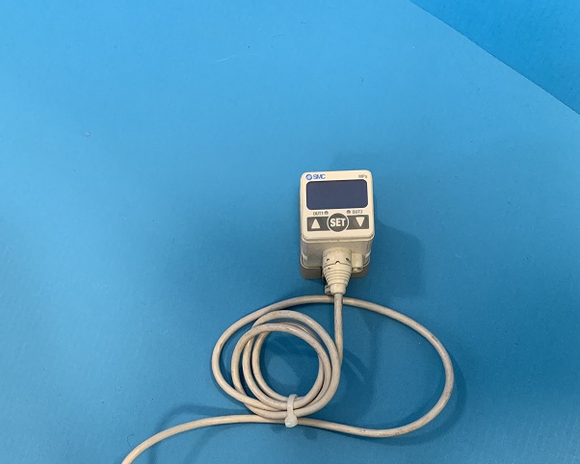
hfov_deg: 52.8
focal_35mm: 34
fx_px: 584
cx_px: 290
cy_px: 386
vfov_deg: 41.1
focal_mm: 4.25
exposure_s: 1/50
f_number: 1.8
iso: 250
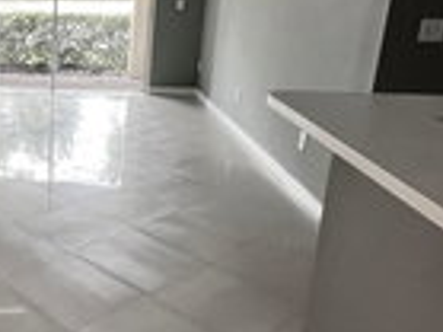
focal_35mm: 40
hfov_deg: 39.9
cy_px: 134
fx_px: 511
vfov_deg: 35.8
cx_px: -21
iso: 250
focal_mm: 1.57
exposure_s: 1/120
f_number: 1.8
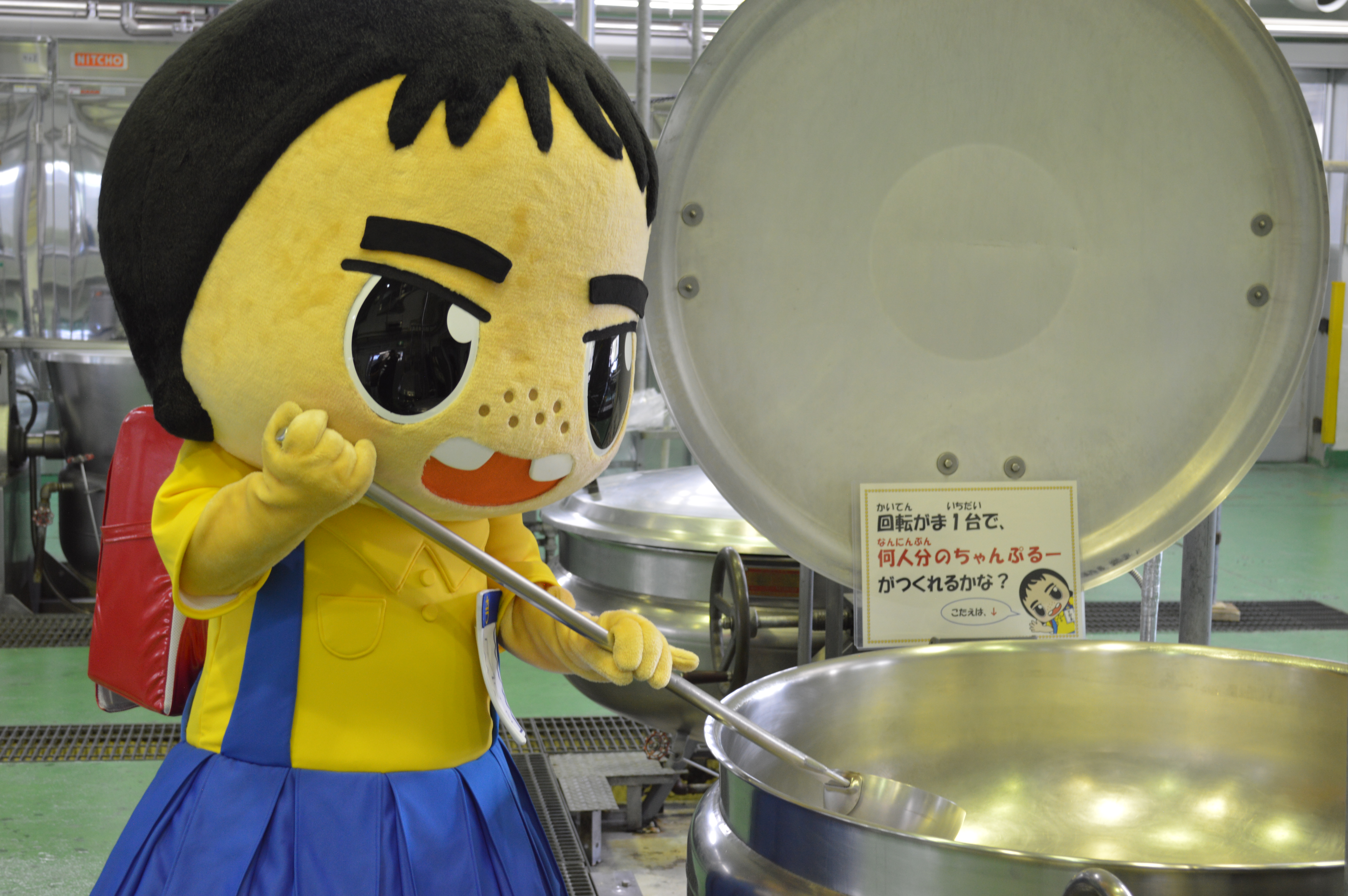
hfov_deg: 37.9
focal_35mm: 52
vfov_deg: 25.7
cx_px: 674
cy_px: 448
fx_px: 1964
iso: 400
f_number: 5
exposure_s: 1/20
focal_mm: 35
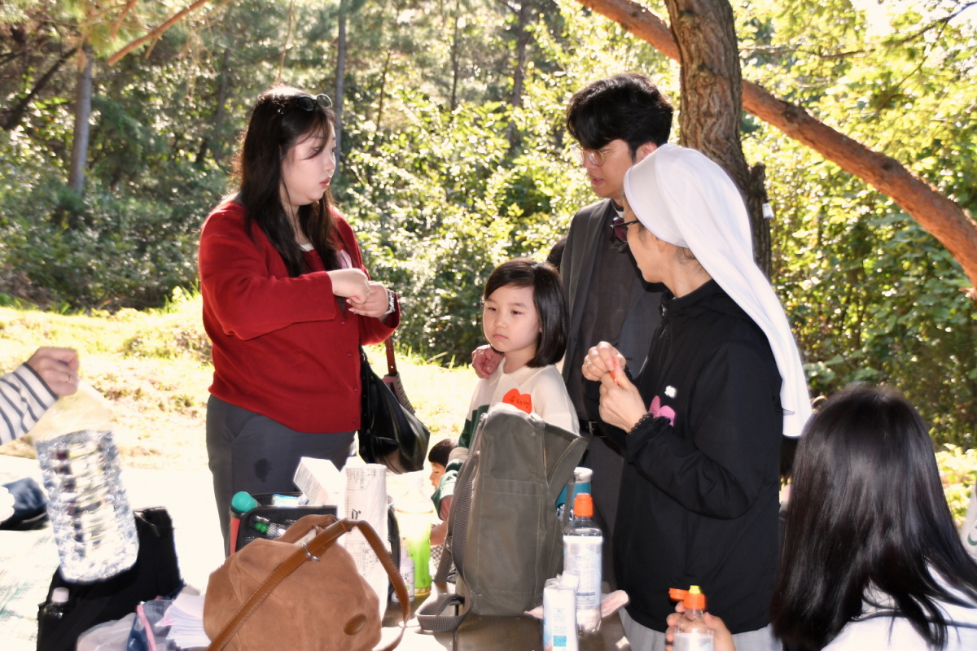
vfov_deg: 20.6
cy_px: 326
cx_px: 488
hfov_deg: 30.5
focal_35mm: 66
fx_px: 1791
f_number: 4.5
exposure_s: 1/125
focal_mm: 44
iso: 220
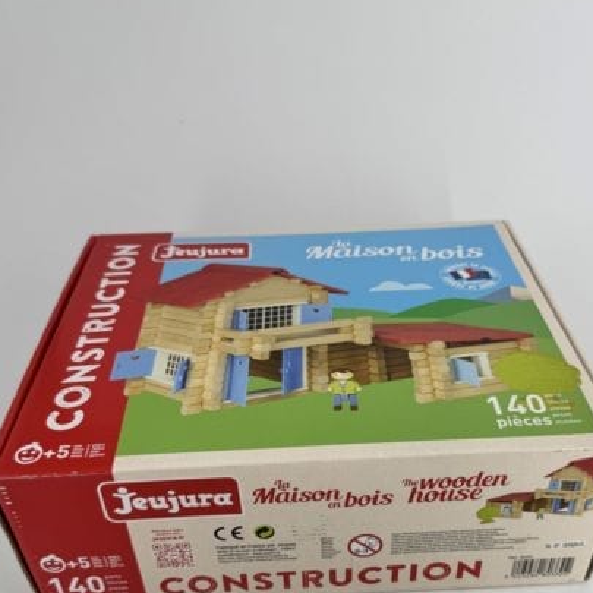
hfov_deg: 47.1
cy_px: 405
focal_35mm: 35
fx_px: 678
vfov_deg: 46.3
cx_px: 343
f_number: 1.78
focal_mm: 6.76
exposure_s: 1/1010
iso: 80
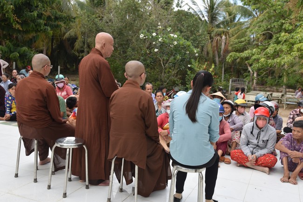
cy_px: 101
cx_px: 152
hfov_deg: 50.7
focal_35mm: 38
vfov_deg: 35.1
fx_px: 320
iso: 400
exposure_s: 1/200
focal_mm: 38
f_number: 7.1
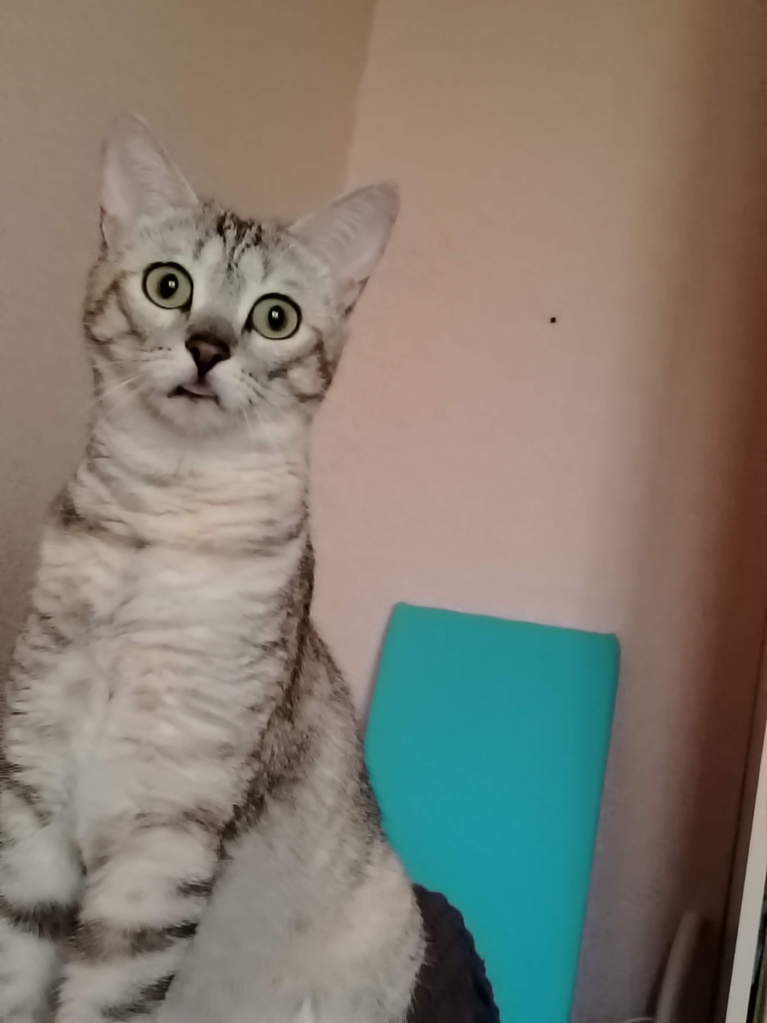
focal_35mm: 48
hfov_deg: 30.3
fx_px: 1418
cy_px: 512
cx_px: 384
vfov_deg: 39.7
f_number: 1.75
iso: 1736
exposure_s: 1/33.3
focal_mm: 5.25
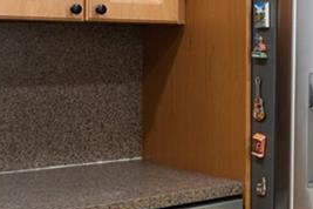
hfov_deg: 21.2
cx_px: 440
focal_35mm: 84
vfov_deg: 16.2
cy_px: 43
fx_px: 730
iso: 640
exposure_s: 1/6
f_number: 9
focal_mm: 14
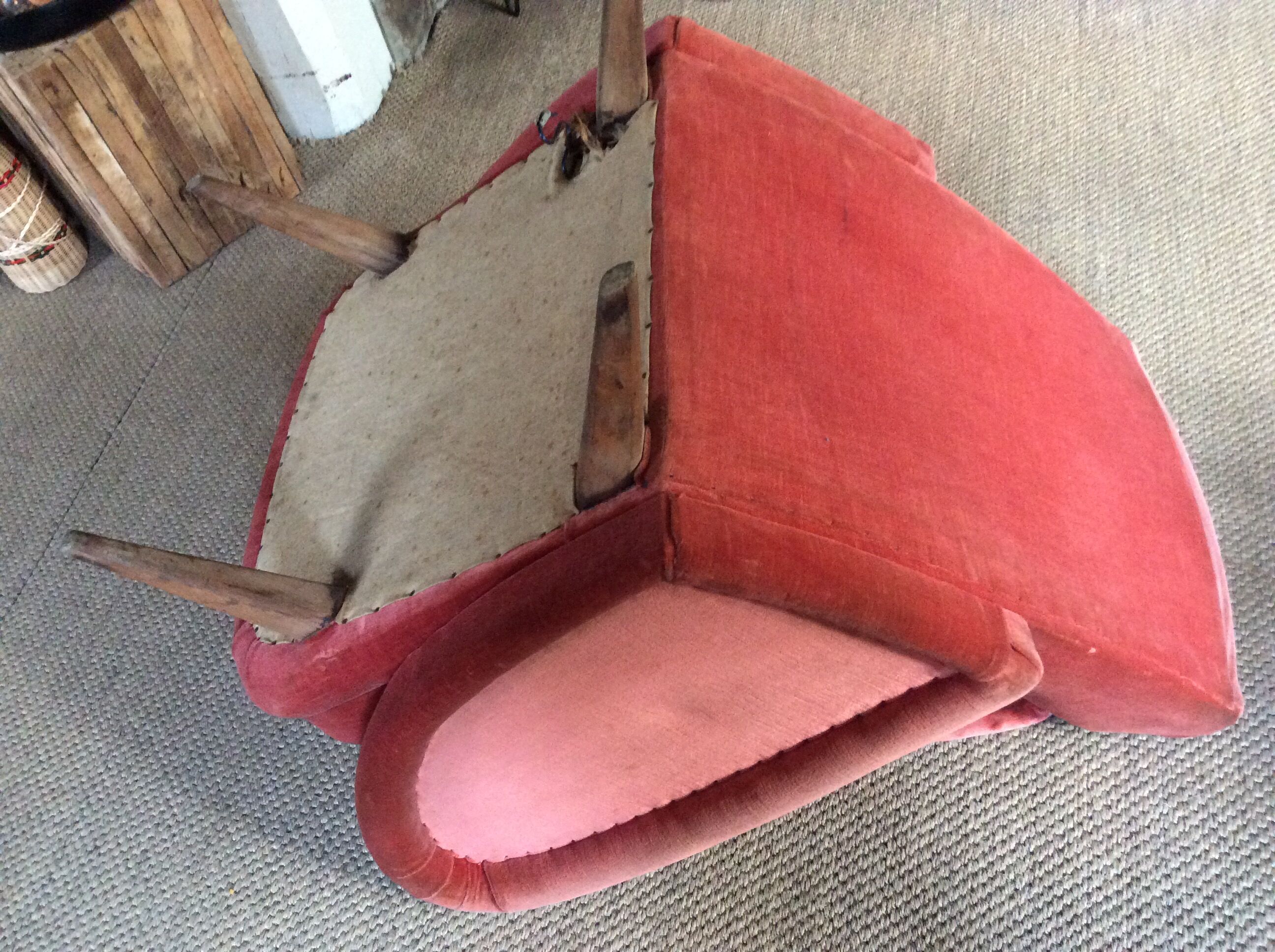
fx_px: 1177
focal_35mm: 32
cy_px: 476
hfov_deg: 56.9
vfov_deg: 44.1
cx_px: 638
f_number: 2.4
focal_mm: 3.3
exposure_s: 1/20
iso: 320
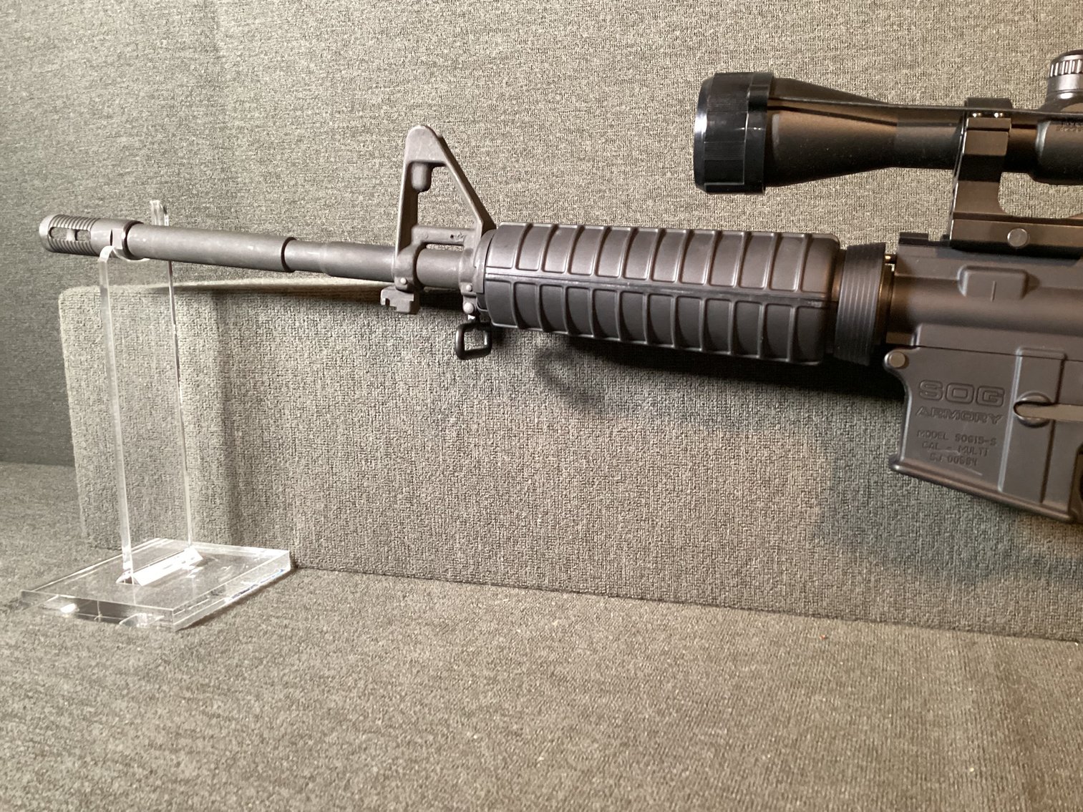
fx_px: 970
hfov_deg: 58.3
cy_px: 406
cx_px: 542
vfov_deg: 45.4
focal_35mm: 31
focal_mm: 3.3
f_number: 2.4
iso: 250
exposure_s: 1/33
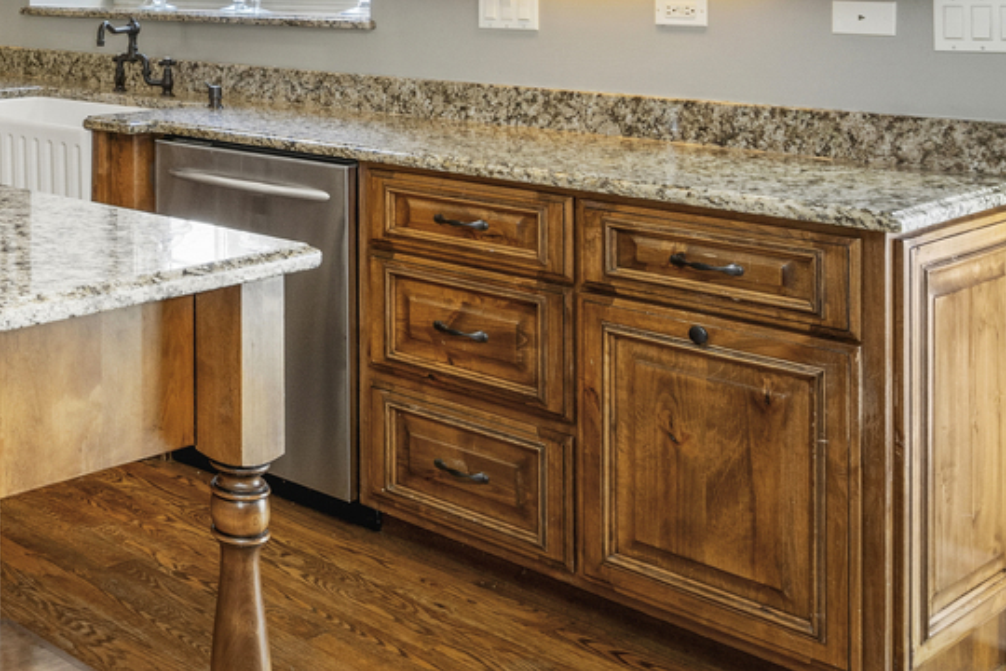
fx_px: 1341
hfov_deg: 35.0
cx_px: -112
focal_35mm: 48
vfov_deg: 26.4
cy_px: -24
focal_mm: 16
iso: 400
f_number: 10
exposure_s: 1/3
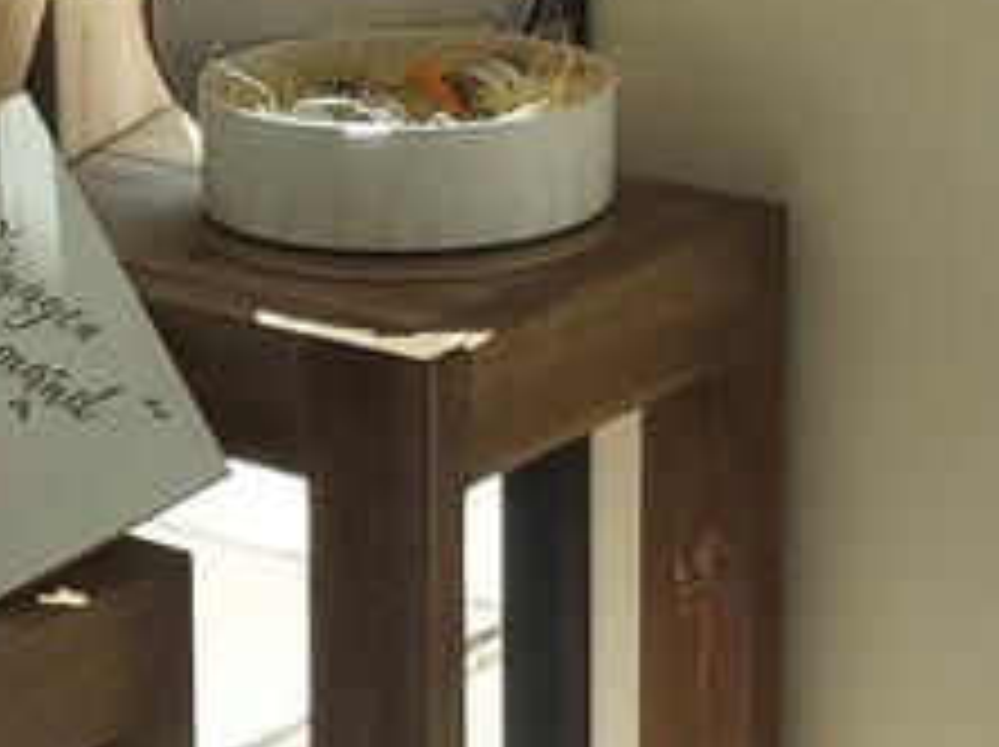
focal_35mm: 130
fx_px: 3748
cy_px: -58
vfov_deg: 11.2
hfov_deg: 15.1
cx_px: 729
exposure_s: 1/279
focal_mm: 5.23
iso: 32
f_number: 1.8
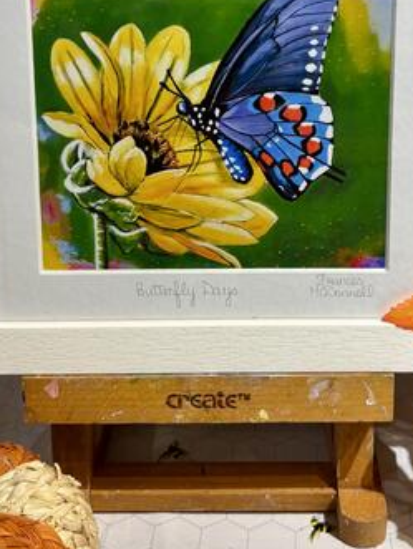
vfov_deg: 37.0
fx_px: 810
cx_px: 259
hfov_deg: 28.5
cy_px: 176
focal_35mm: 51
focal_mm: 5.96
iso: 100
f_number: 1.6
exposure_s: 1/50
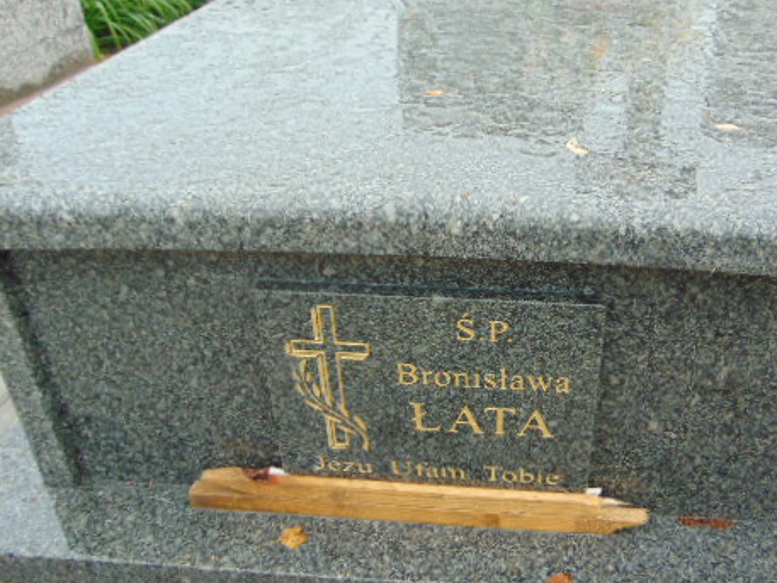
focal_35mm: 35
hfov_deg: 52.2
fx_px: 786
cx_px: 476
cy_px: 342
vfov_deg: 40.6
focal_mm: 4.5
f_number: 3
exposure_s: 1/60
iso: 80
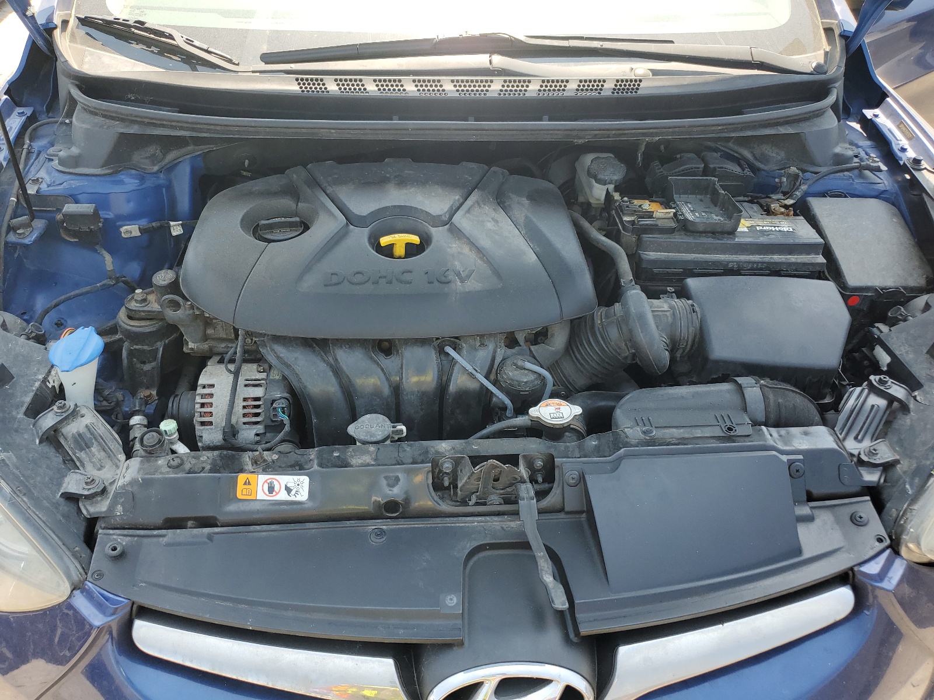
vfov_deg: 53.1
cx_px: 467
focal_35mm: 26
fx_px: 702
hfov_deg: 67.3
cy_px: 350
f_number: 1.5
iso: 50
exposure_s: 1/526
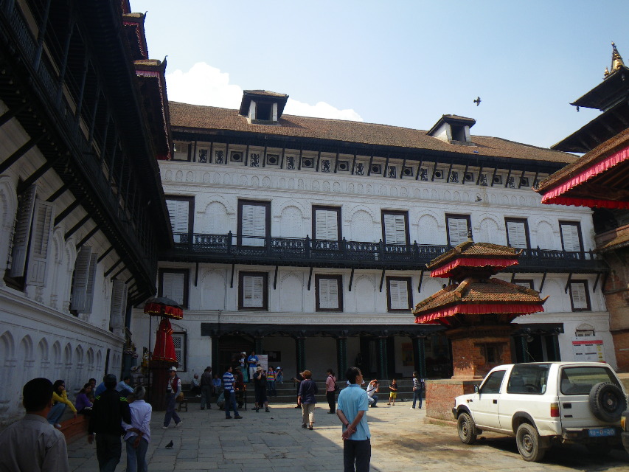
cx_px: 314
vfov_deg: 49.8
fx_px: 509
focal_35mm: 28
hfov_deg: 63.4
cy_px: 236
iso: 50
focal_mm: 5
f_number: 4.2
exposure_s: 1/250
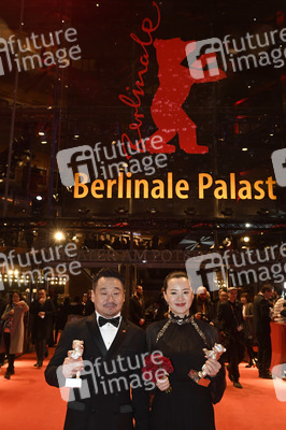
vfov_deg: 57.3
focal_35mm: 33
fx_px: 394
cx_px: 143
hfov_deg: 39.9
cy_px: 215
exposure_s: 1/160
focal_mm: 22
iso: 1600
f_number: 6.3
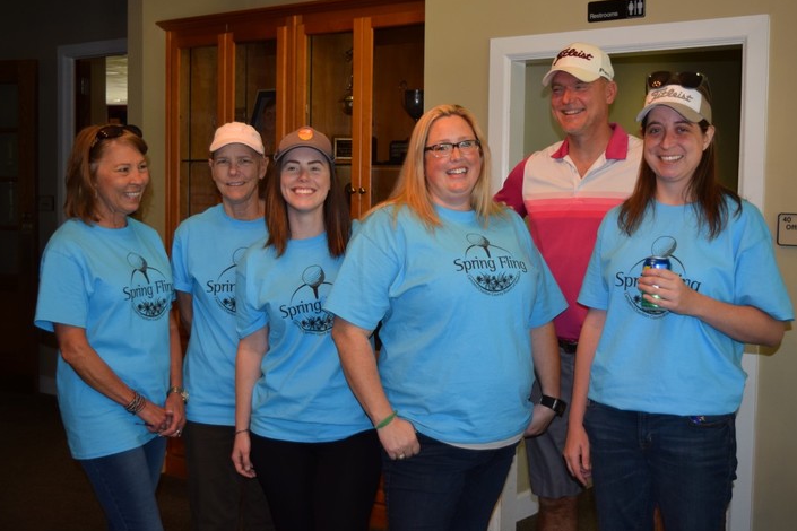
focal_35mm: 49
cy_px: 267
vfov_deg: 27.5
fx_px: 1085
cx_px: 398
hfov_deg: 40.3
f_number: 4.5
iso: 800
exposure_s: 1/100
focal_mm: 32
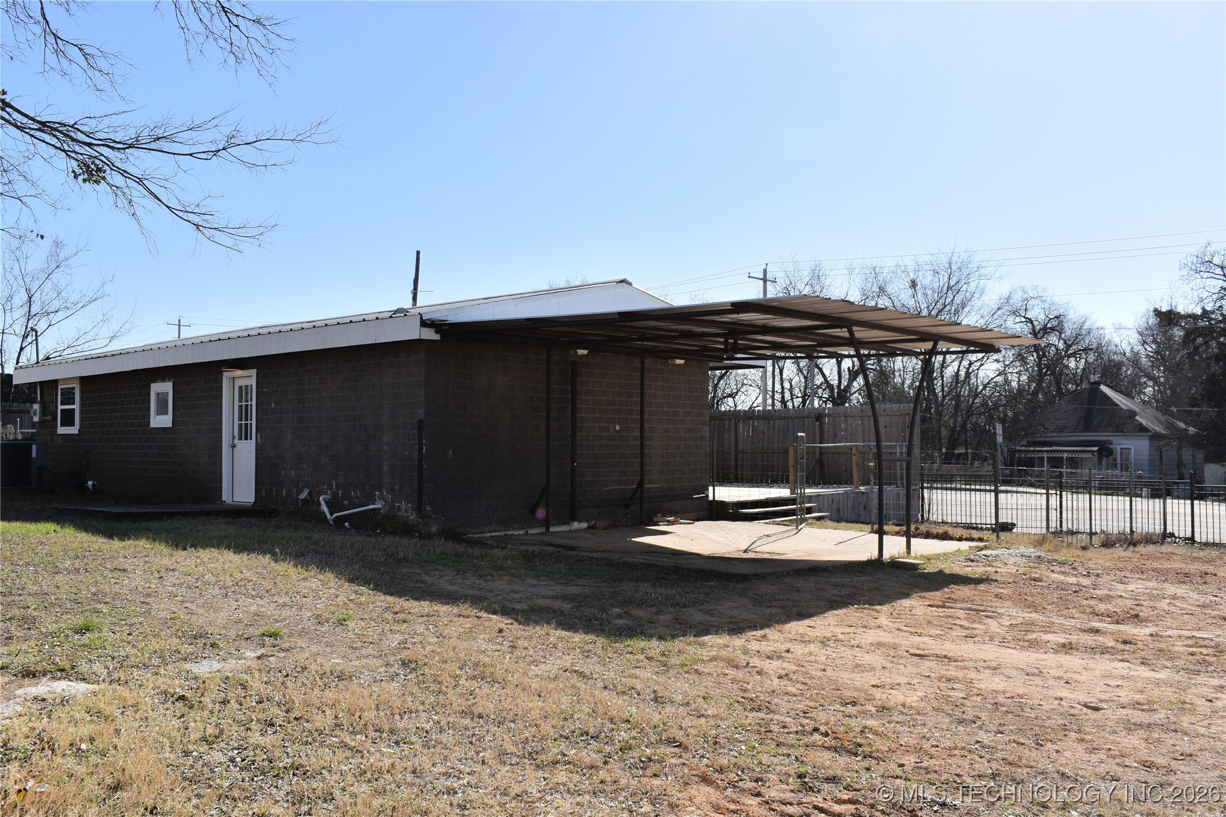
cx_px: 613
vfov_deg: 40.0
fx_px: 1124
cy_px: 408
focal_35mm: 33
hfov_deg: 57.2
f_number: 11
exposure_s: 1/200
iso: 100
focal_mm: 22
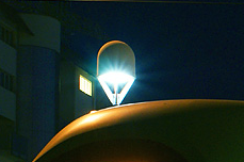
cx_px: 338
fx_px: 1272
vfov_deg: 7.2
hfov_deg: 10.7
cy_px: 182
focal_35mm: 188
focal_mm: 28
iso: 400
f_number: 8
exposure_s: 1
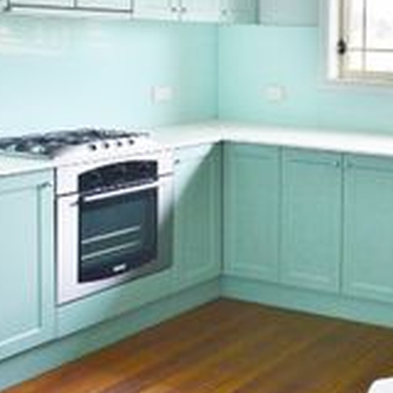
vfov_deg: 29.9
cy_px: 97
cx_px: 521
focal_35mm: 56
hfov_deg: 25.8
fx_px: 723
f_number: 8
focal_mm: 15
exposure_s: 1/60
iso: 720
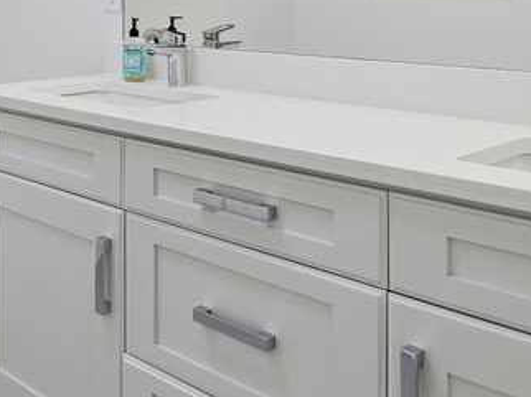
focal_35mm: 52
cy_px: -14
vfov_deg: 26.3
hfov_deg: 33.9
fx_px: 797
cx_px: 8
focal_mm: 17
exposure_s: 1/160
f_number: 10
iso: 250
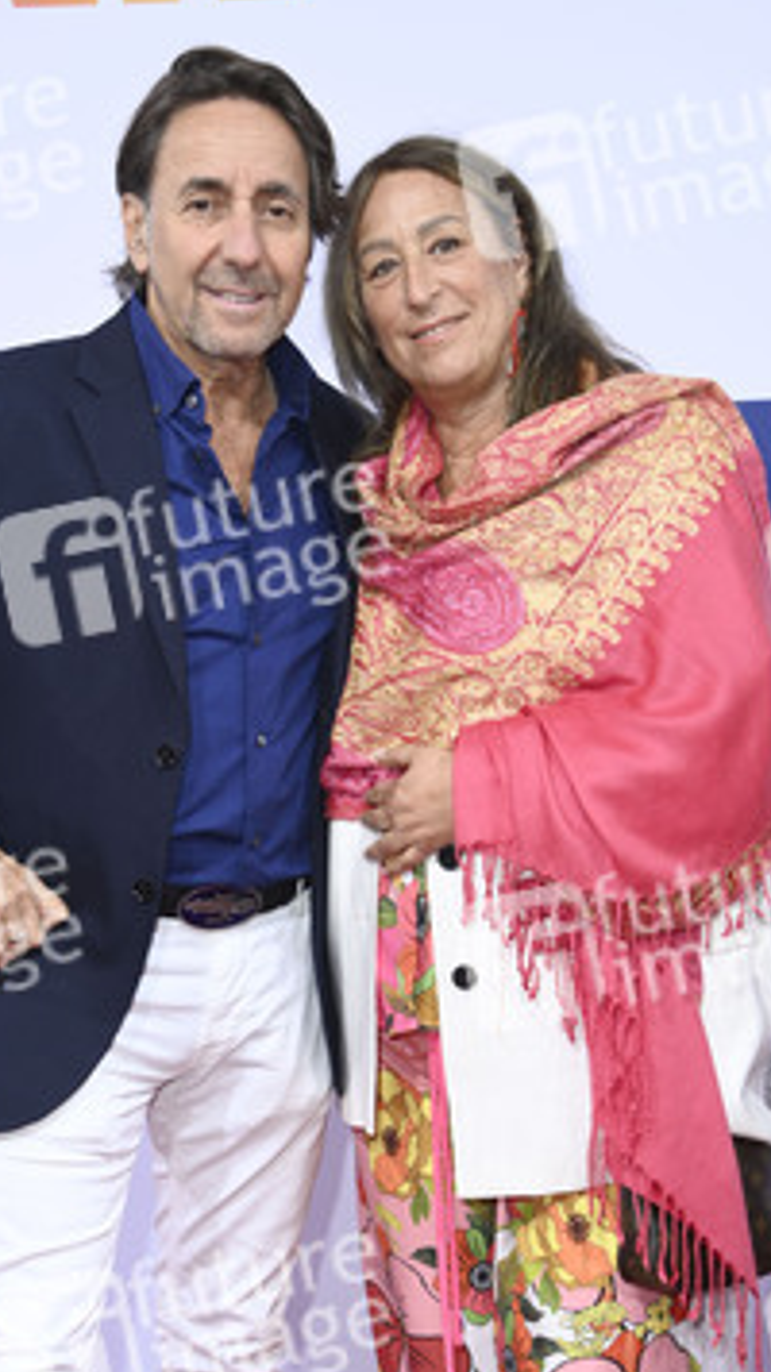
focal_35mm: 73
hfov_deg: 16.5
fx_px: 2656
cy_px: 748
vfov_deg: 29.0
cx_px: 305
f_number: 5.6
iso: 1000
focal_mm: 62
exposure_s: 1/200
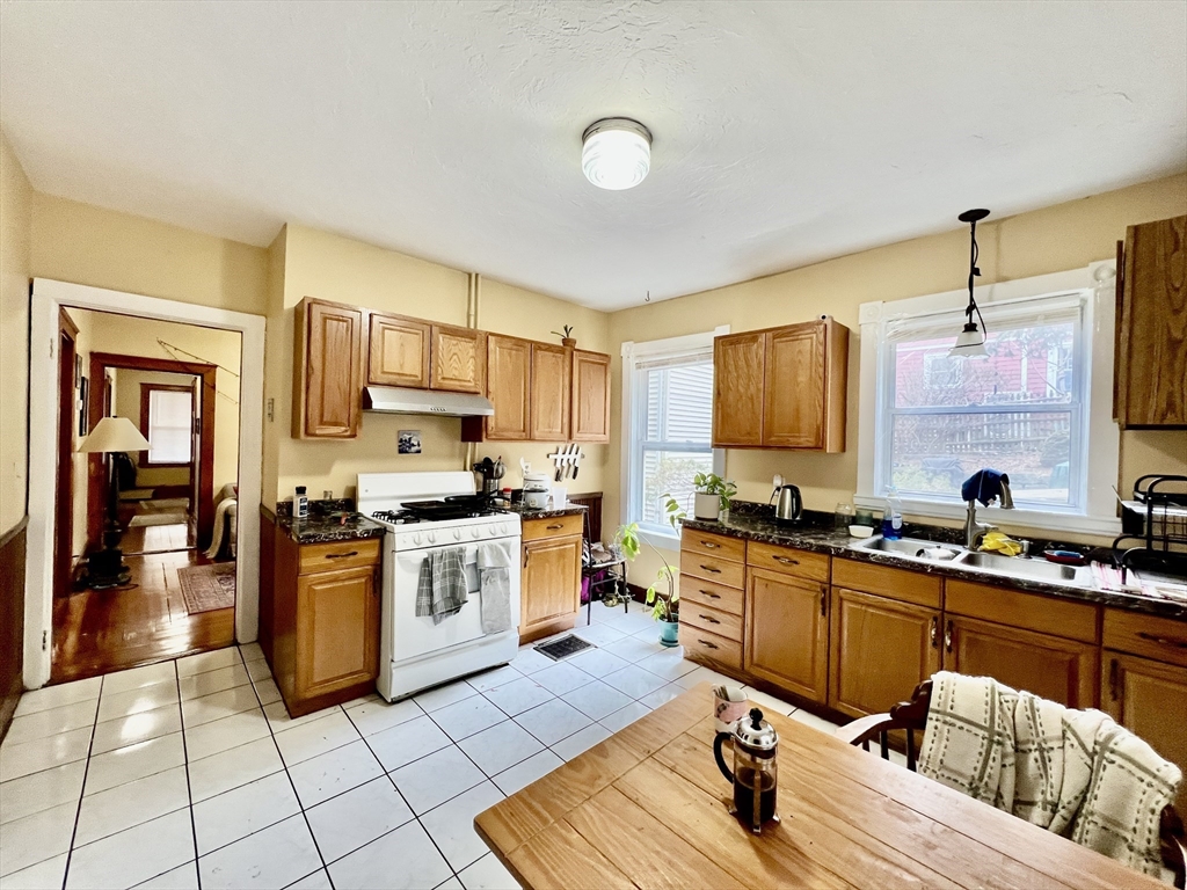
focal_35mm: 13
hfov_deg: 106.2
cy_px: 445
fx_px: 446
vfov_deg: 89.9
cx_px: 594
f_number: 1.8
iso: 200
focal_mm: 1.57
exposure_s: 1/99
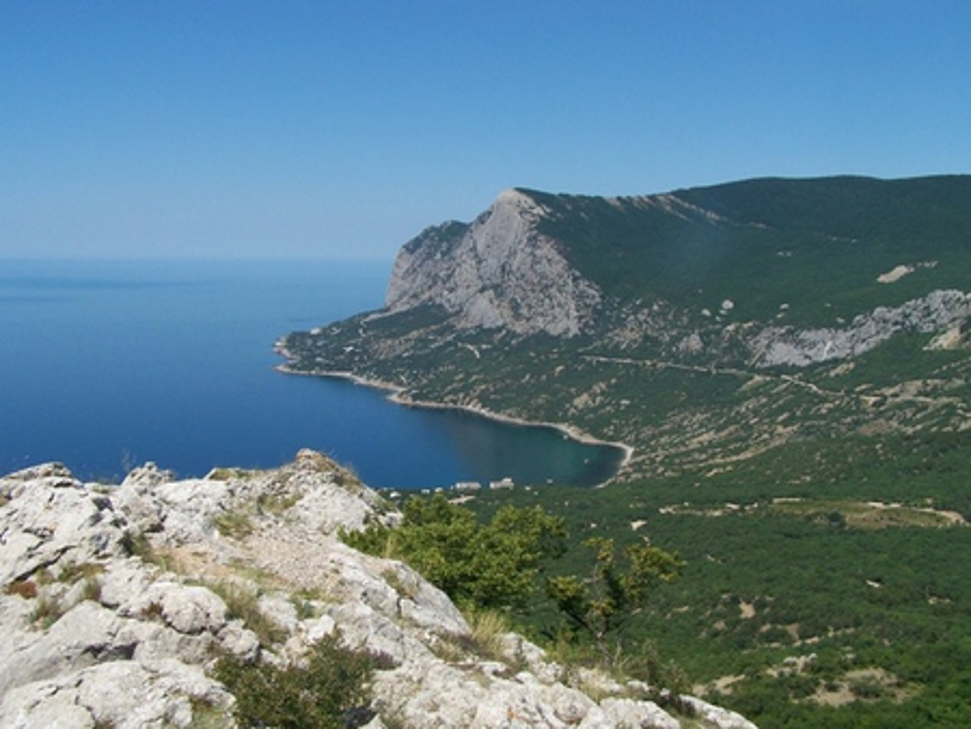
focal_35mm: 38
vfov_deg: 37.8
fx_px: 1066
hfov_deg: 49.0
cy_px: 364
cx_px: 486
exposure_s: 1/500
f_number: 5.6
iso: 80
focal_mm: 6.3
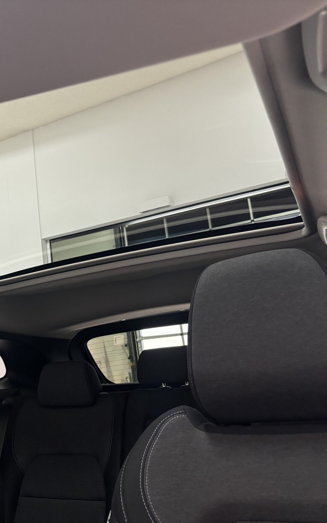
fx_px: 528
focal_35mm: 37
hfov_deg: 31.6
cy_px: 263
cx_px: -7
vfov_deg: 52.7
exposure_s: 1/49
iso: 320
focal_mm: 5.96
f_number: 1.6
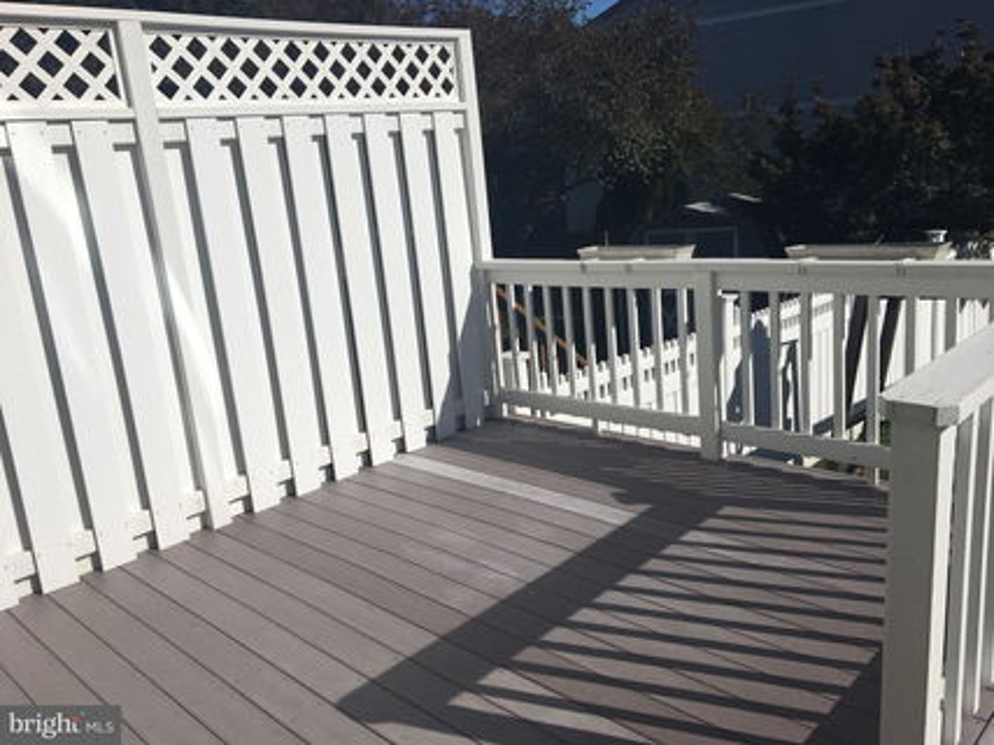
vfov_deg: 48.2
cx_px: 497
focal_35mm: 29
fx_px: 833
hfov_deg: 61.7
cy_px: 372
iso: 25
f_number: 2.2
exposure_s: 1/5917
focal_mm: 4.15
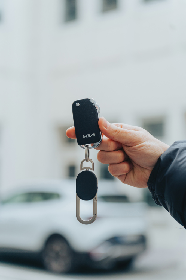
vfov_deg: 28.1
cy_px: 140
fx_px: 558
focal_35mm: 72
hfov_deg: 18.9
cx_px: 93
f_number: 2.8
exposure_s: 1/160
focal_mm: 72
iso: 400
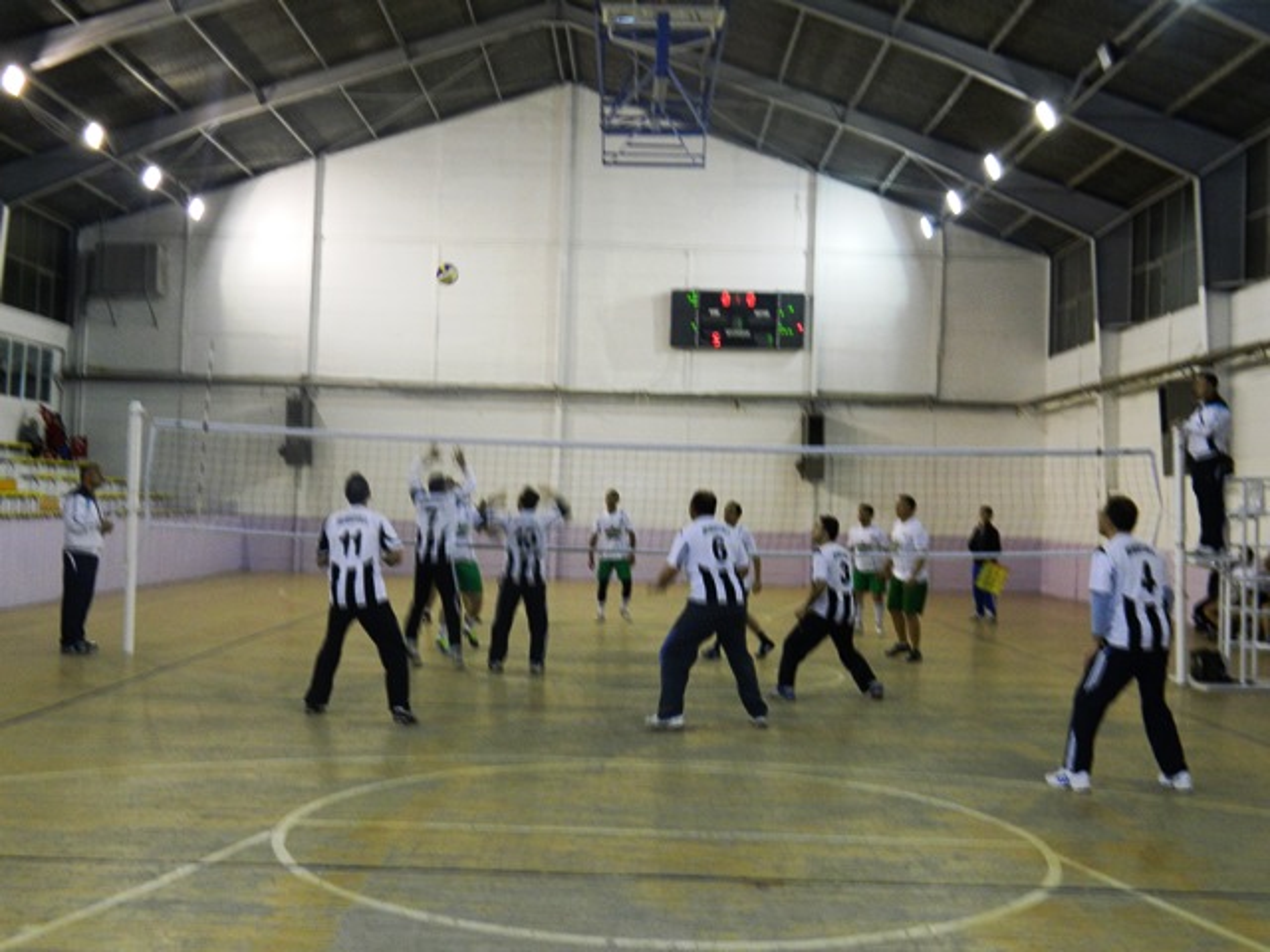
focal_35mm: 41
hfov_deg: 45.8
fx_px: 1504
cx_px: 635
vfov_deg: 35.1
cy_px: 476
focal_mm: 7.3
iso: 280
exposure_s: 1/40
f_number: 3.5
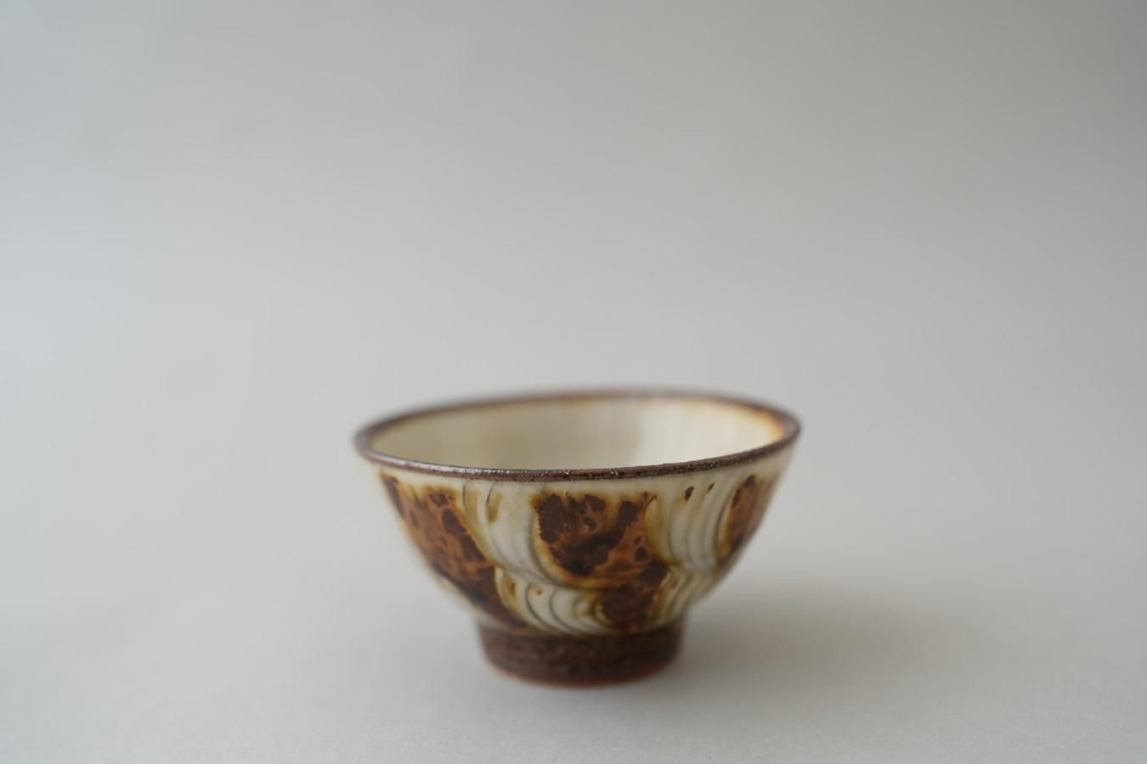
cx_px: 574
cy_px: 382
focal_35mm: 35
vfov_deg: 37.9
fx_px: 1115
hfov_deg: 54.4
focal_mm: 35
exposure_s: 1/50
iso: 100
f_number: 2.2
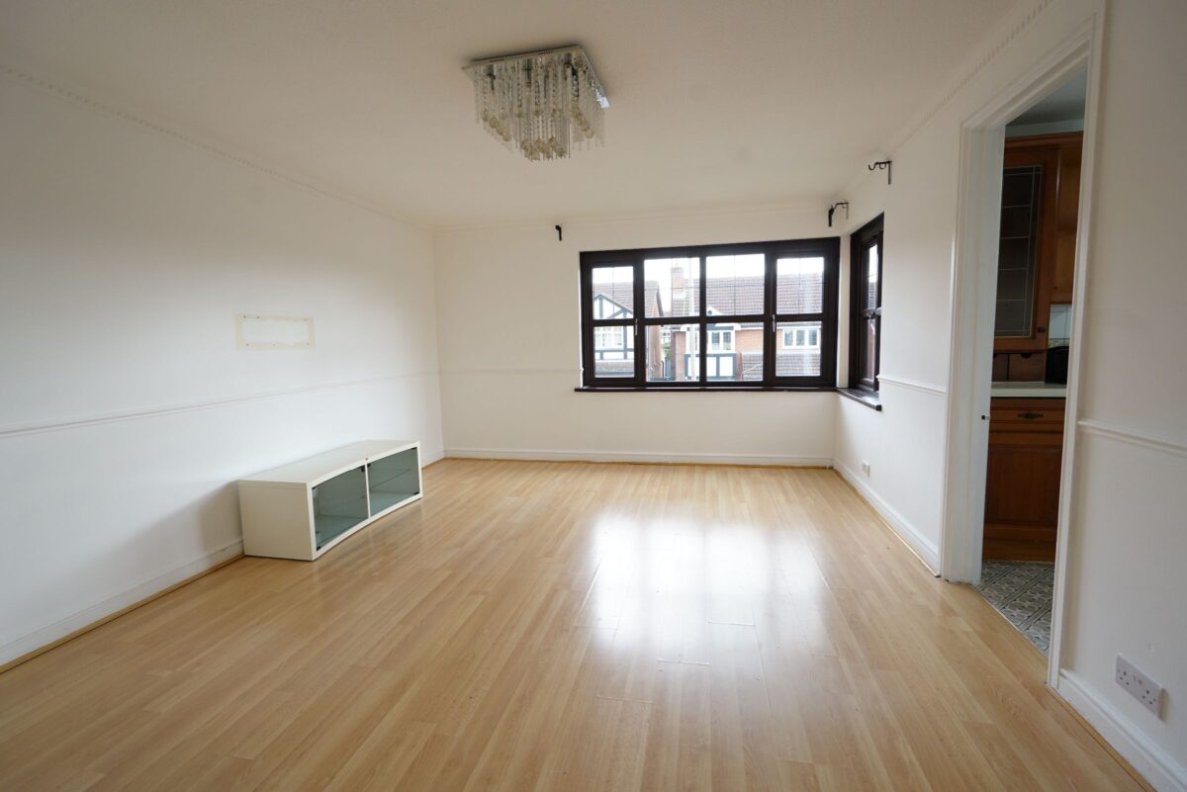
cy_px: 396
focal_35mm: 16
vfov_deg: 73.8
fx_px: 528
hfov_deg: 96.7
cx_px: 594
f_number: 5
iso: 500
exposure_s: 1/160
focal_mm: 16
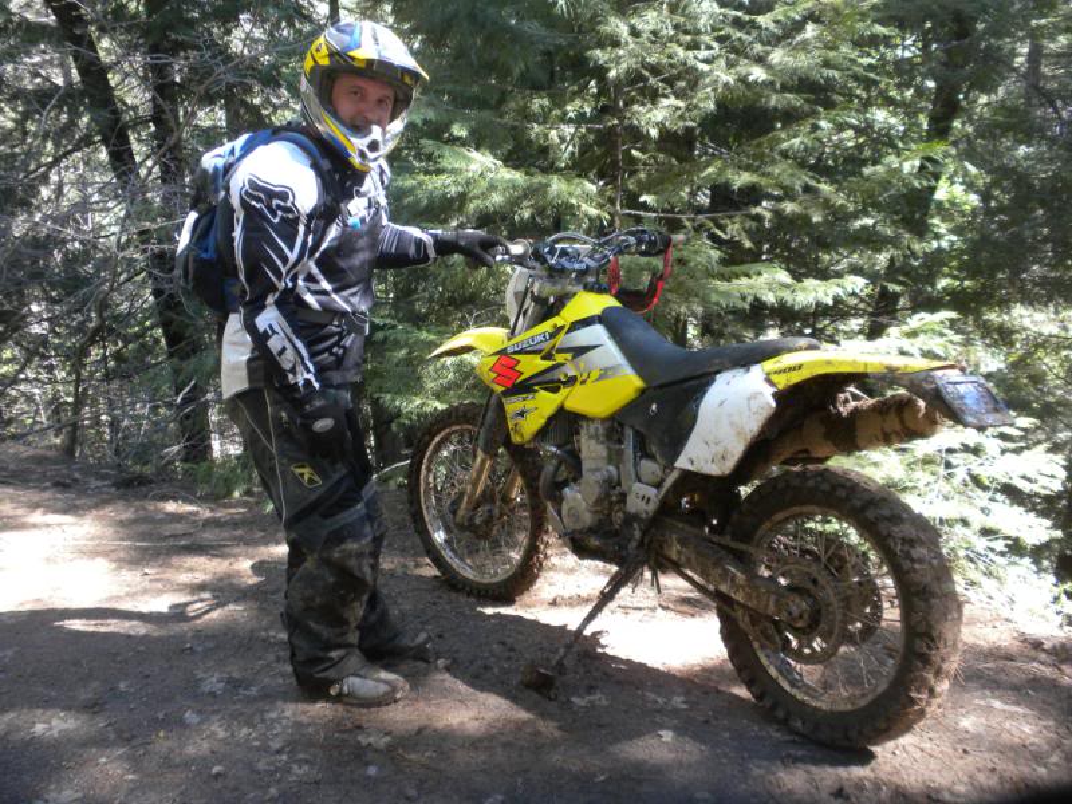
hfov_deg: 50.1
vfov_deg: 38.7
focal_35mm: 37
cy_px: 402
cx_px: 536
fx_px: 1146
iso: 127
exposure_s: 1/57
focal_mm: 6.6
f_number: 3.5
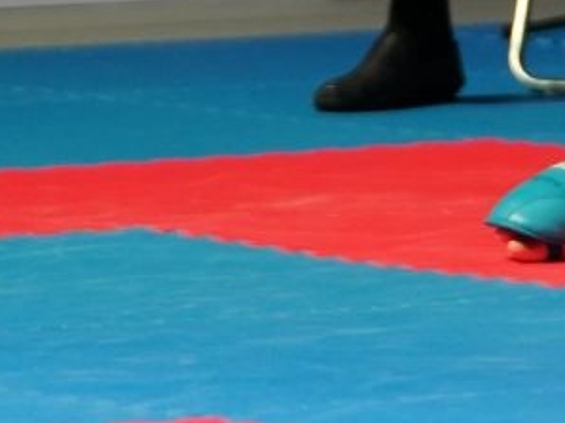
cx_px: 849
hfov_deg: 2.5
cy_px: -590
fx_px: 12802
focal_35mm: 785
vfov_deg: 1.9
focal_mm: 135
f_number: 2.8
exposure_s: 1/1000
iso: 2000
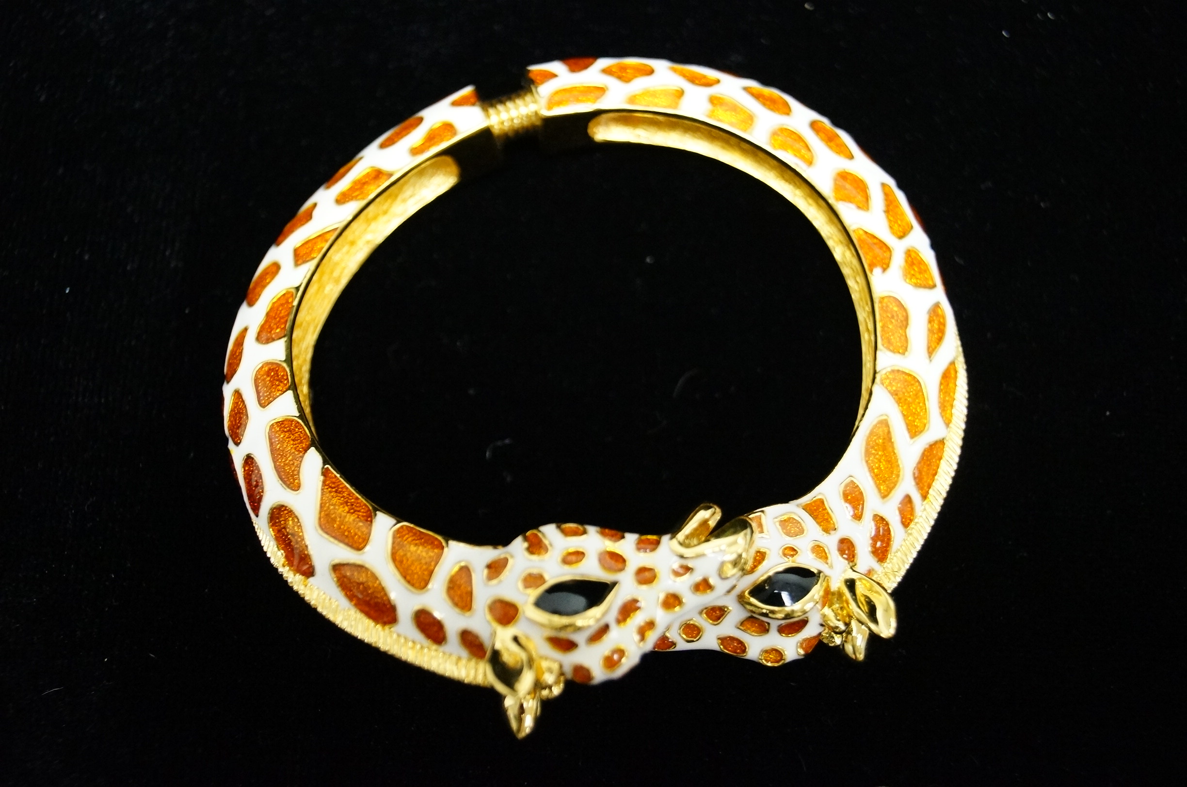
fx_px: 1975
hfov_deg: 33.4
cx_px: 594
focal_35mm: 60
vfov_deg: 22.5
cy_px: 394
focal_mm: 40
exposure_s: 1/60
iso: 3200
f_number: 5
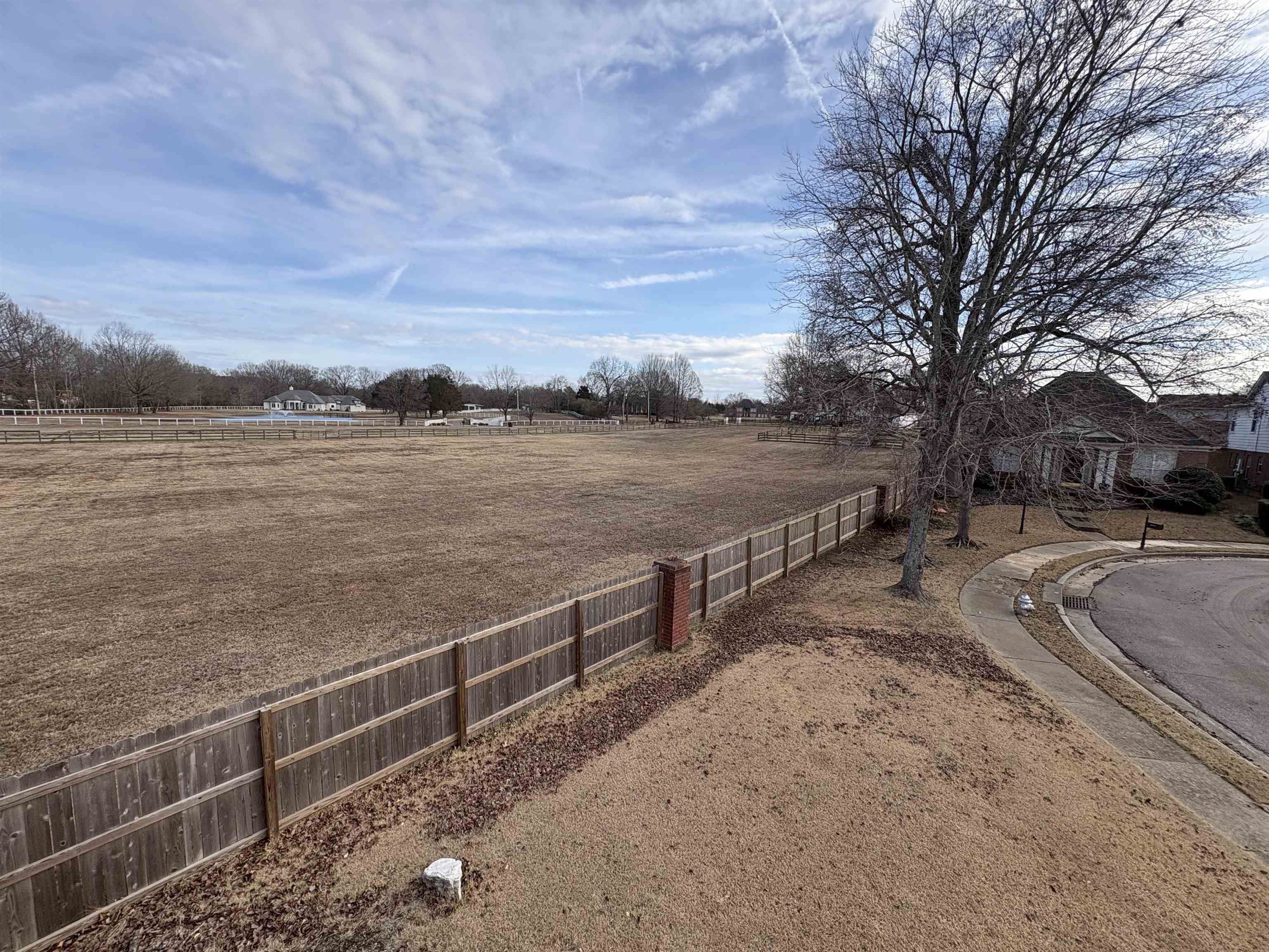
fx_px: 513
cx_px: 634
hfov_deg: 102.1
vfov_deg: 85.7
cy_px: 476
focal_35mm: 14
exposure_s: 1/1160
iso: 40
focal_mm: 2.22
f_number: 2.2
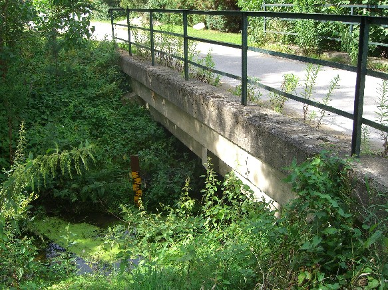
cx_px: 194
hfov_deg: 49.0
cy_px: 145
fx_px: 426
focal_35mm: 38
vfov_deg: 37.7
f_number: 2.8
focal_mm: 7.9
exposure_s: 1/250
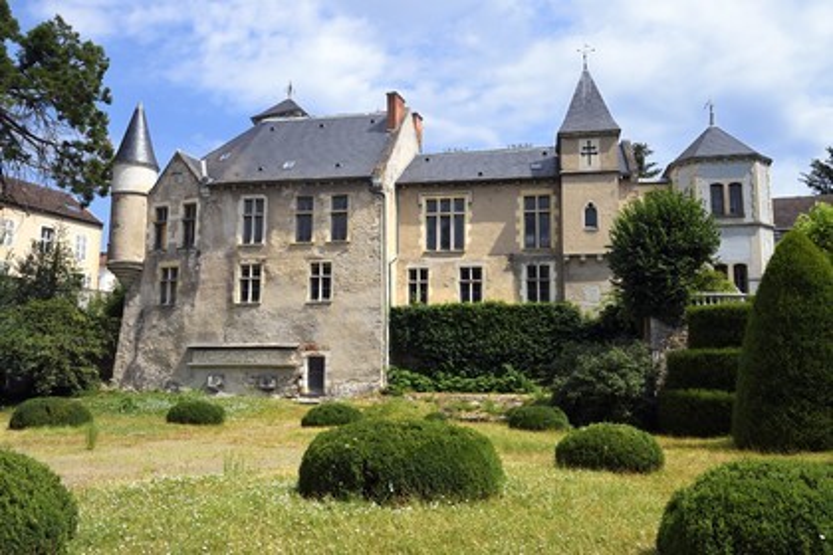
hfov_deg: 58.7
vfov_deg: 41.1
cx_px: 416
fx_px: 740
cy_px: 278
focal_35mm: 32
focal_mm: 32
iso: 200
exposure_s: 1/250
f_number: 14
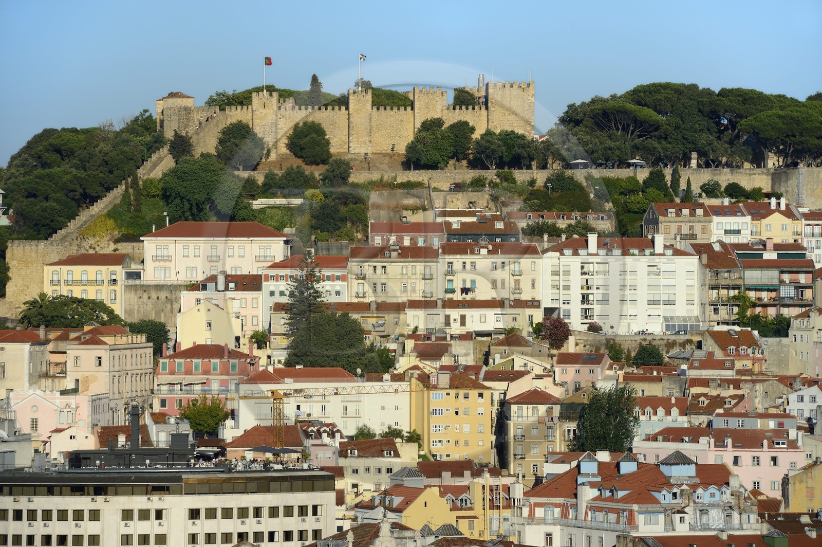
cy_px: 274
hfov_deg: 10.3
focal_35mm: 200
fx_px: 4563
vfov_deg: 6.9
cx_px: 411
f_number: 10
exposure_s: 1/250
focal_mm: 200
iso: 100
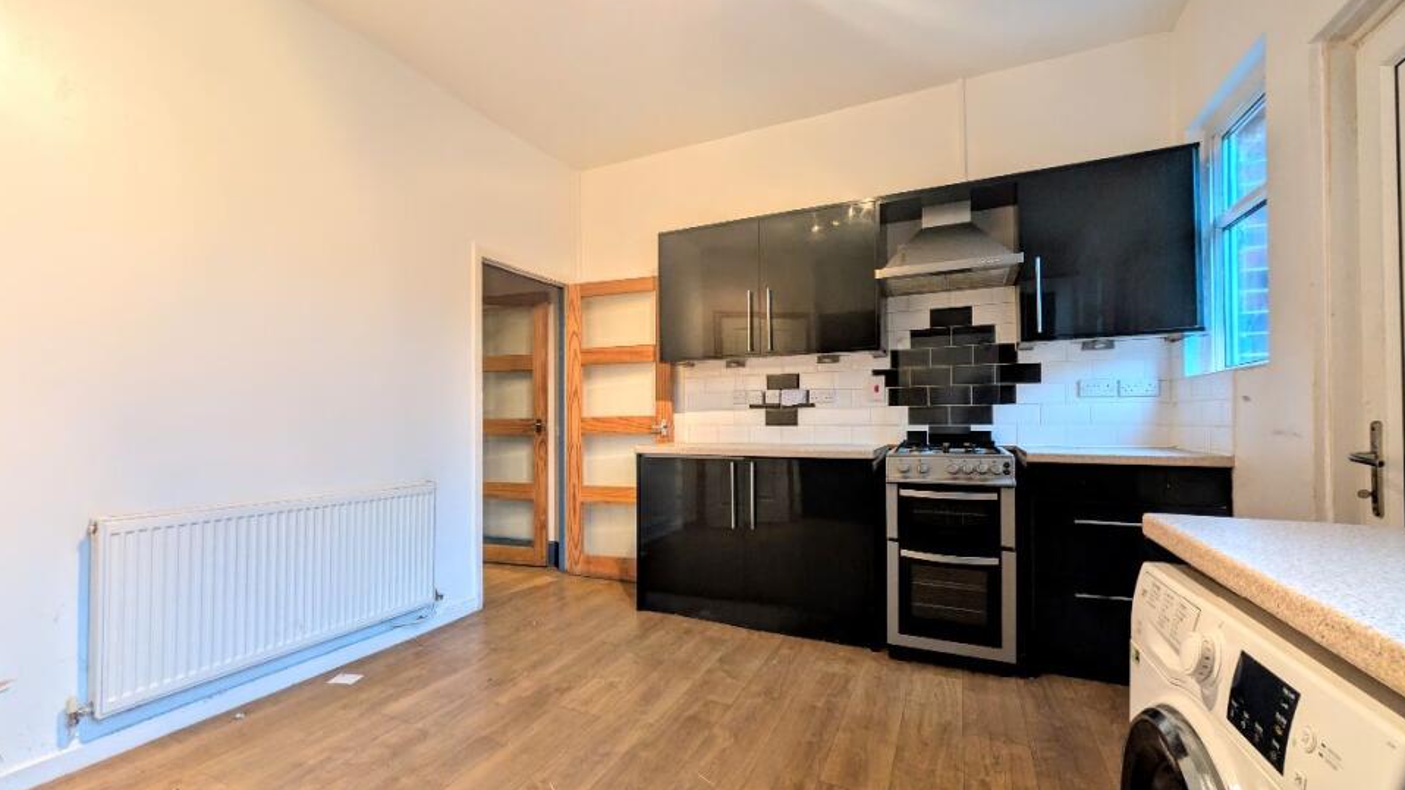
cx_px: 698
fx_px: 522
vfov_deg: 74.3
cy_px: 410
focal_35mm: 14
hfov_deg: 106.8
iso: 61
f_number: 1.7
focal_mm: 2.02
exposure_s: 1/16.7
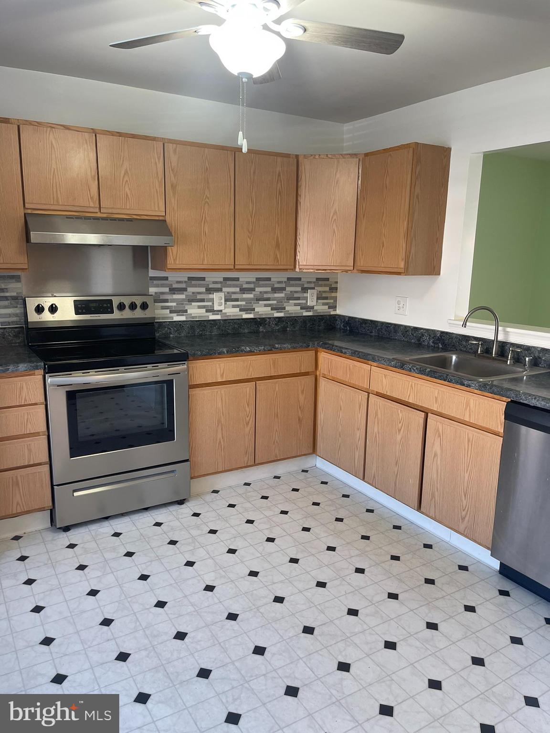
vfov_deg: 69.4
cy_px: 366
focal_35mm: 25
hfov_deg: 54.9
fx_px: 530
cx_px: 275
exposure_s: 1/120
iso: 125
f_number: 1.6
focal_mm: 5.1
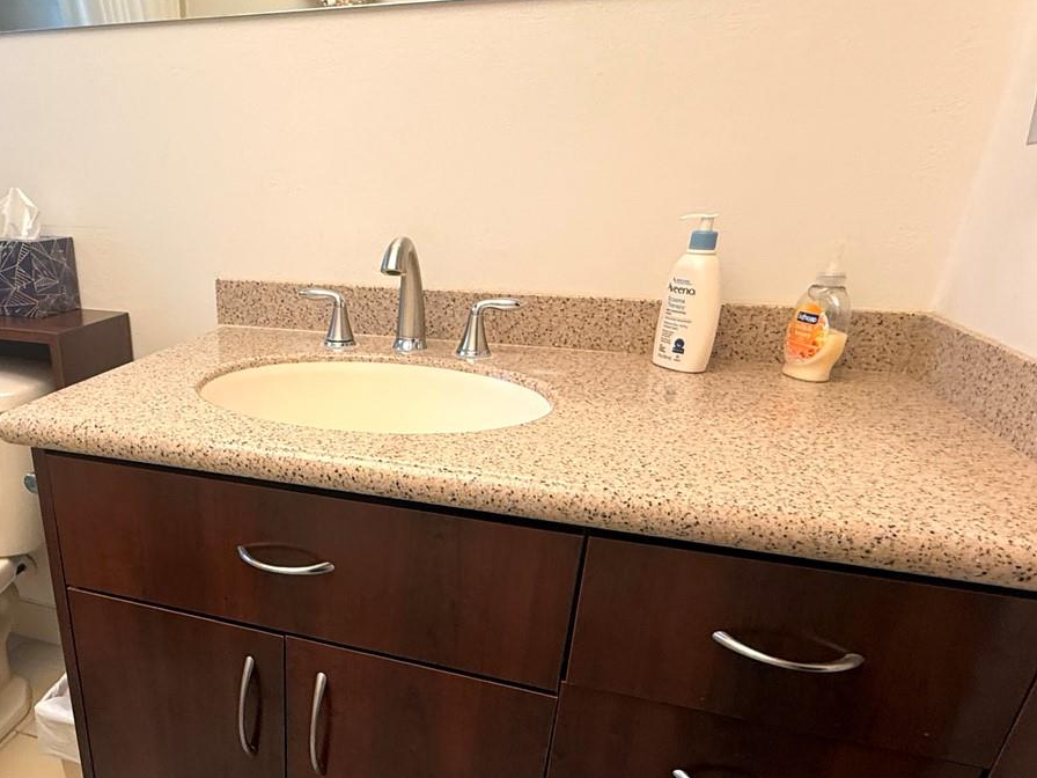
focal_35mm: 25
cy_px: 502
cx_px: 316
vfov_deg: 54.0
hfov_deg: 66.8
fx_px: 749
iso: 200
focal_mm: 2.22
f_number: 2.2
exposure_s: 1/120
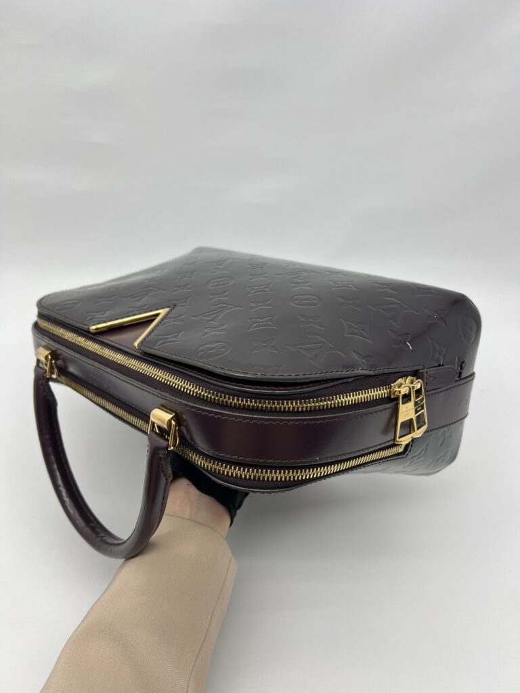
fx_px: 521
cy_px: 346
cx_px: 260
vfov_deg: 67.3
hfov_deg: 53.1
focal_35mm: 26
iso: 32
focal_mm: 5.7
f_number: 1.5
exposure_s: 1/102
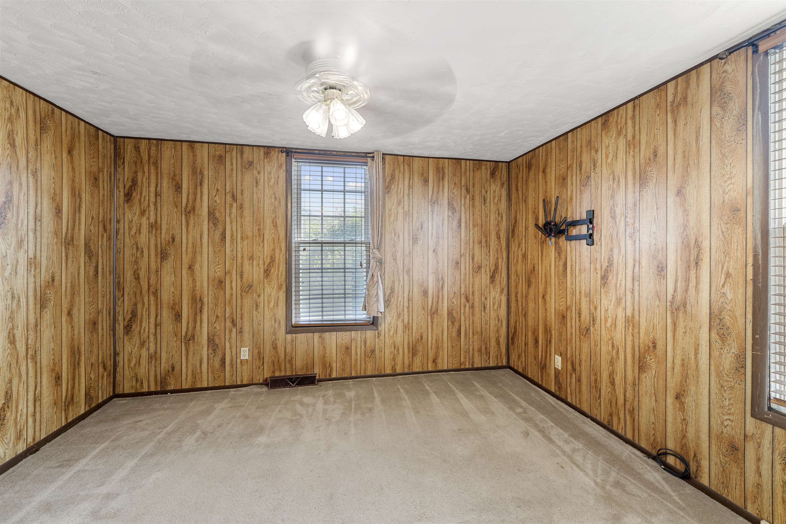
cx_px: 393
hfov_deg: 104.3
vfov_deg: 81.2
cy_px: 262
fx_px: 306
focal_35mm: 14
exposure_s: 1/2.5
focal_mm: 14
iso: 100
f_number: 5
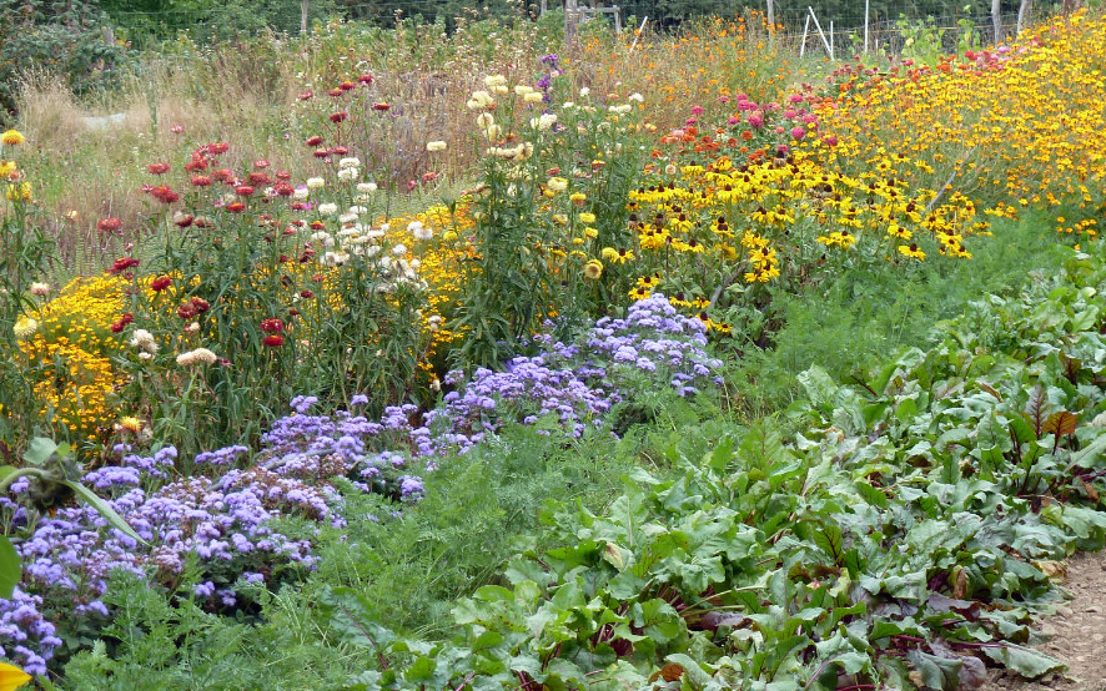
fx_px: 3376
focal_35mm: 112
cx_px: 635
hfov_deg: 18.6
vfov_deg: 11.7
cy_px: 239
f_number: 4.2
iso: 80
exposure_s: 1/100
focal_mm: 12.8
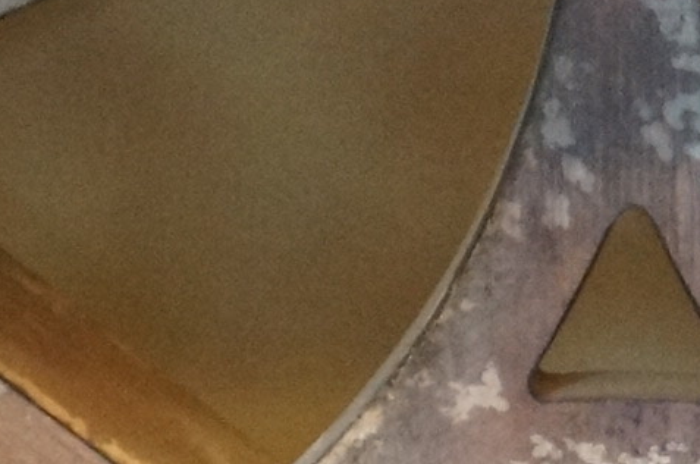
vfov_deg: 3.5
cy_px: 905
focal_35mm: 385
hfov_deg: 5.4
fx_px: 7471
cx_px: 612
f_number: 5.6
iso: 3200
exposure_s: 1/25
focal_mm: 50
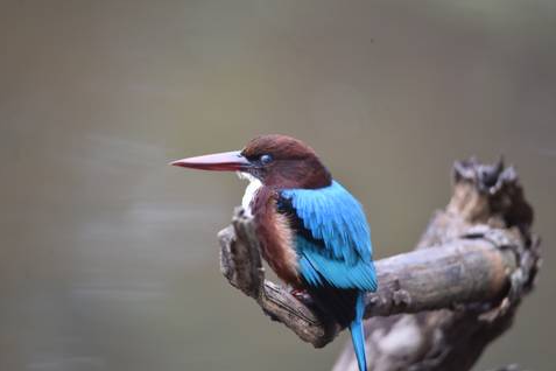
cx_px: 277
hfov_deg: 3.4
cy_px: 186
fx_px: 9328
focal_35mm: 604
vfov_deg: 2.3
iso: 1250
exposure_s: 1/125
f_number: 6.3
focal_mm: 600
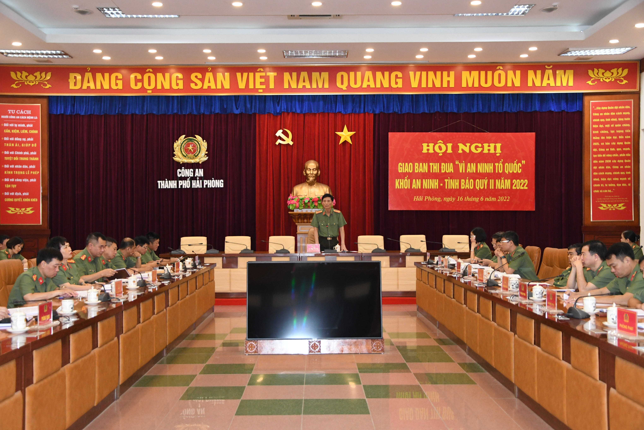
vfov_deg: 31.2
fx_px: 769
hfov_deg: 45.4
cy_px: 213
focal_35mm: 43
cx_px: 325
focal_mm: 28
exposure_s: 1/200
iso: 2500
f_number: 4
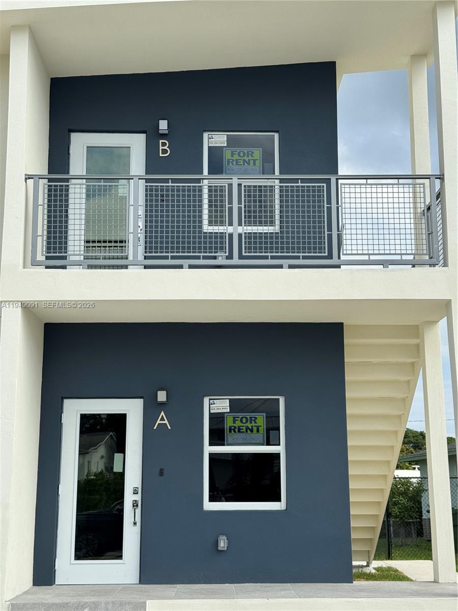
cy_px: 306
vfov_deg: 39.7
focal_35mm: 48
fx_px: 847
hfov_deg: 30.3
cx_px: 229
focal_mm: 6.86
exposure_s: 1/3096
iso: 64
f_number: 1.78
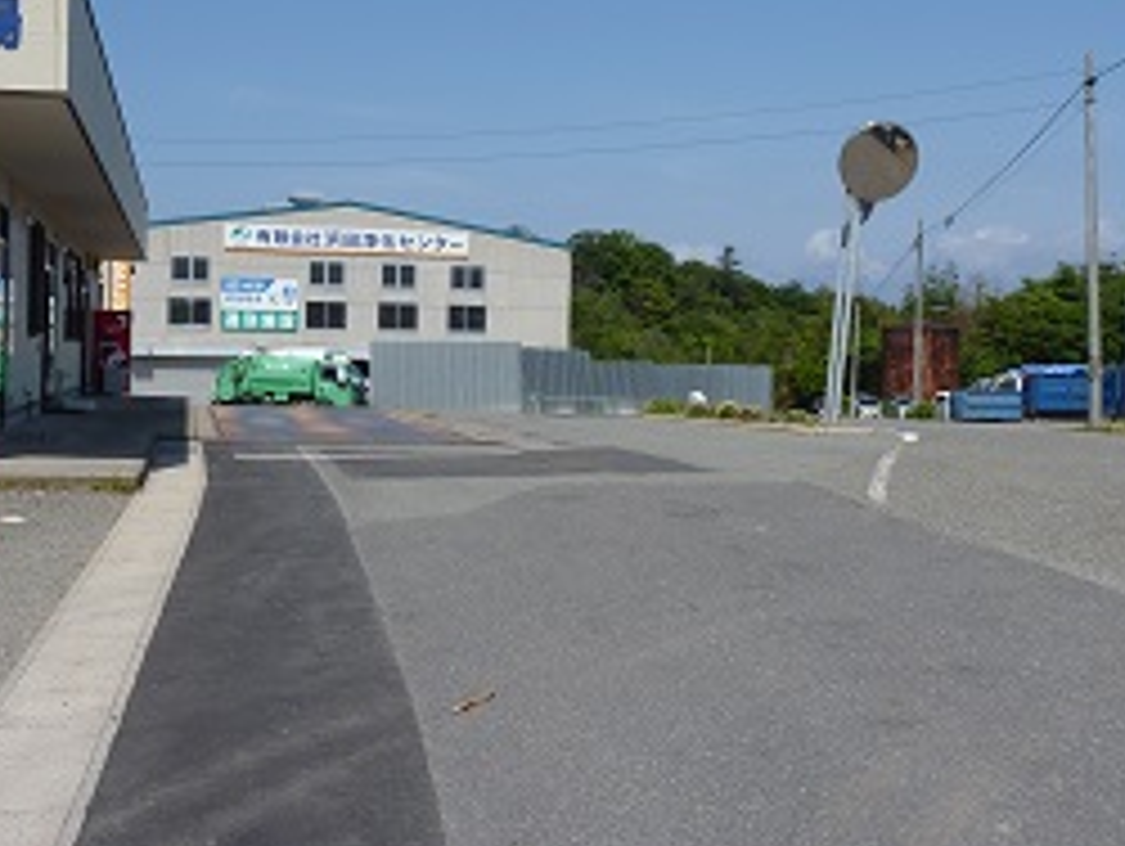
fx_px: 1496
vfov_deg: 31.5
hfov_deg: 41.1
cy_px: 369
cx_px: 464
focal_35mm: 46
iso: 80
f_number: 5.6
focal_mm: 5.3
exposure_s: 1/500
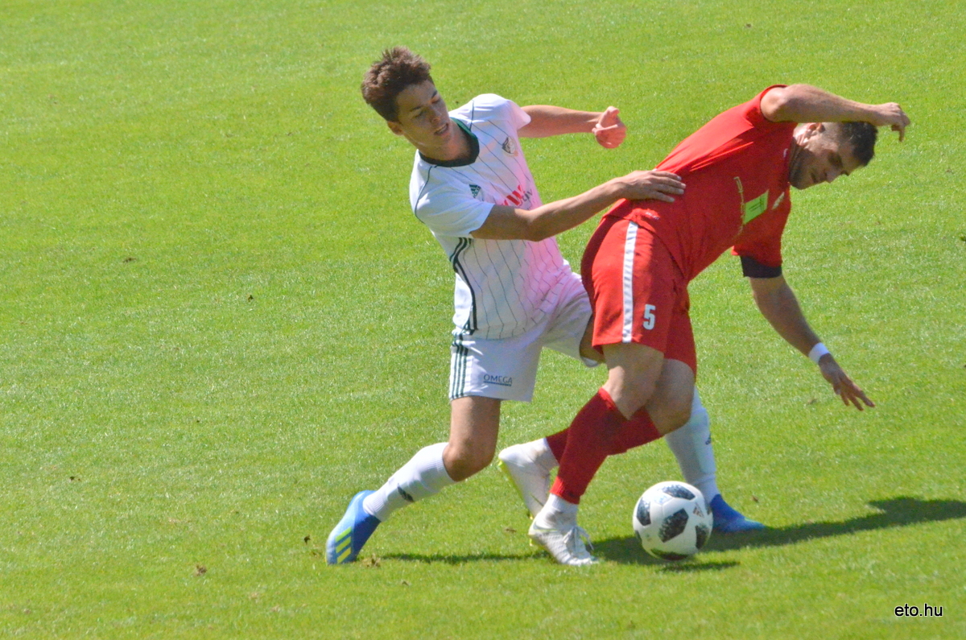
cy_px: 320
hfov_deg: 4.6
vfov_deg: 3.0
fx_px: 12051
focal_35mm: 450
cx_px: 483
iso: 6400
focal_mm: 300
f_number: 13
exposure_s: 1/8000
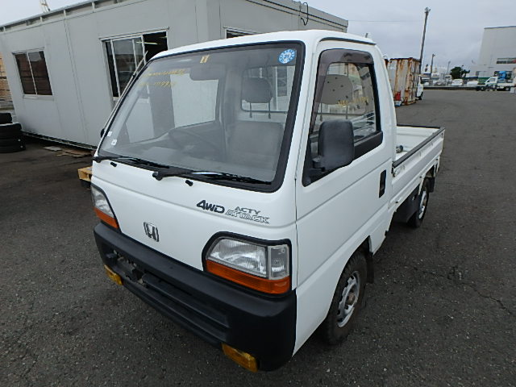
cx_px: 258
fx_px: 313
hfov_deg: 79.0
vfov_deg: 63.4
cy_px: 194
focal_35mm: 21
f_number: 3.5
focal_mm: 3.7
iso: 125
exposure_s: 1/800
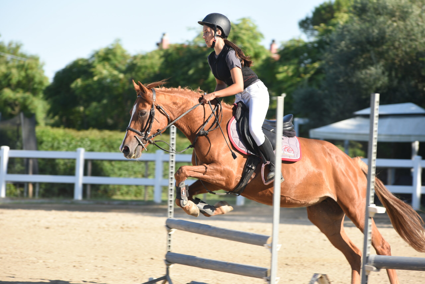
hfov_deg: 10.3
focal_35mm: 200
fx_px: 2362
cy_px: 142
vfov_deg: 6.9
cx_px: 212
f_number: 6.3
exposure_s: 1/250
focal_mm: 200
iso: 160
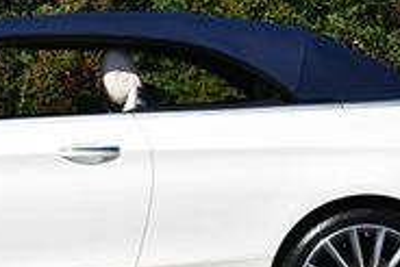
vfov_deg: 6.8
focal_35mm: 202
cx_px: 2
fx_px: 2246
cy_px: 26
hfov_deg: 10.1
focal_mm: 29
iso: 100
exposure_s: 1/320
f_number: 9
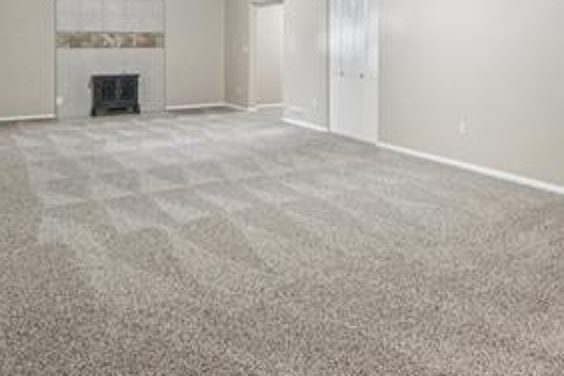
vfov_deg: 36.7
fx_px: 533
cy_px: 44
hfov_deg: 45.5
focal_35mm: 34
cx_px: 584
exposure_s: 1/2.5
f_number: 8
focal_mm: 10
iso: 800
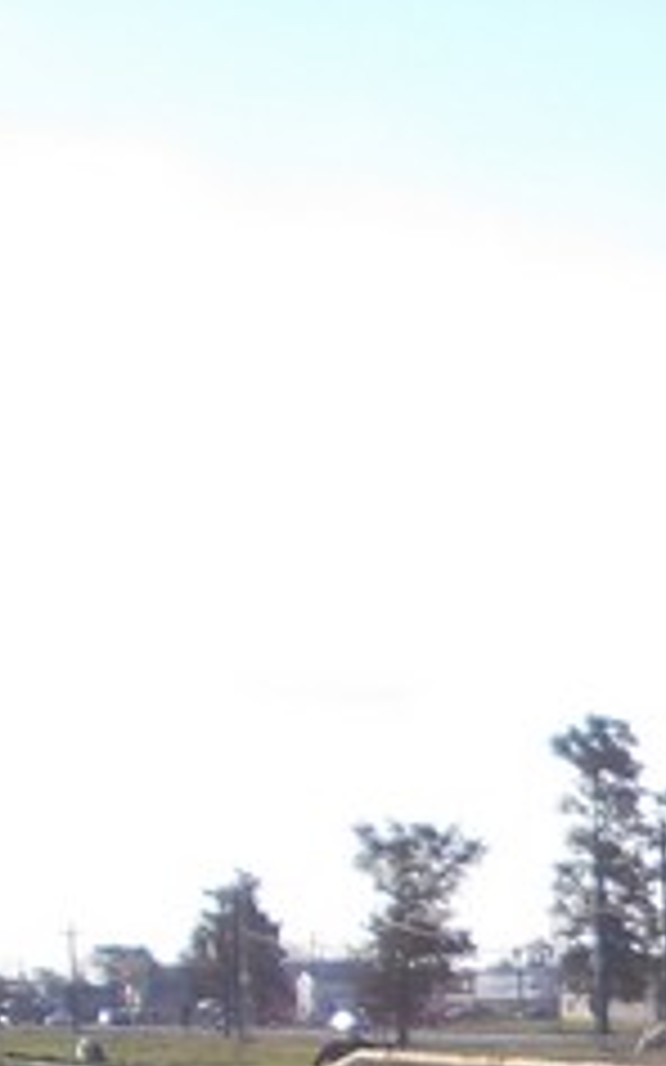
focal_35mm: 130
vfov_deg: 15.5
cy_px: 1286
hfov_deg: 9.2
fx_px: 3778
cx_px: 1526
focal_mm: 5.3
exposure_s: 1/125
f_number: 6.2
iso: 80
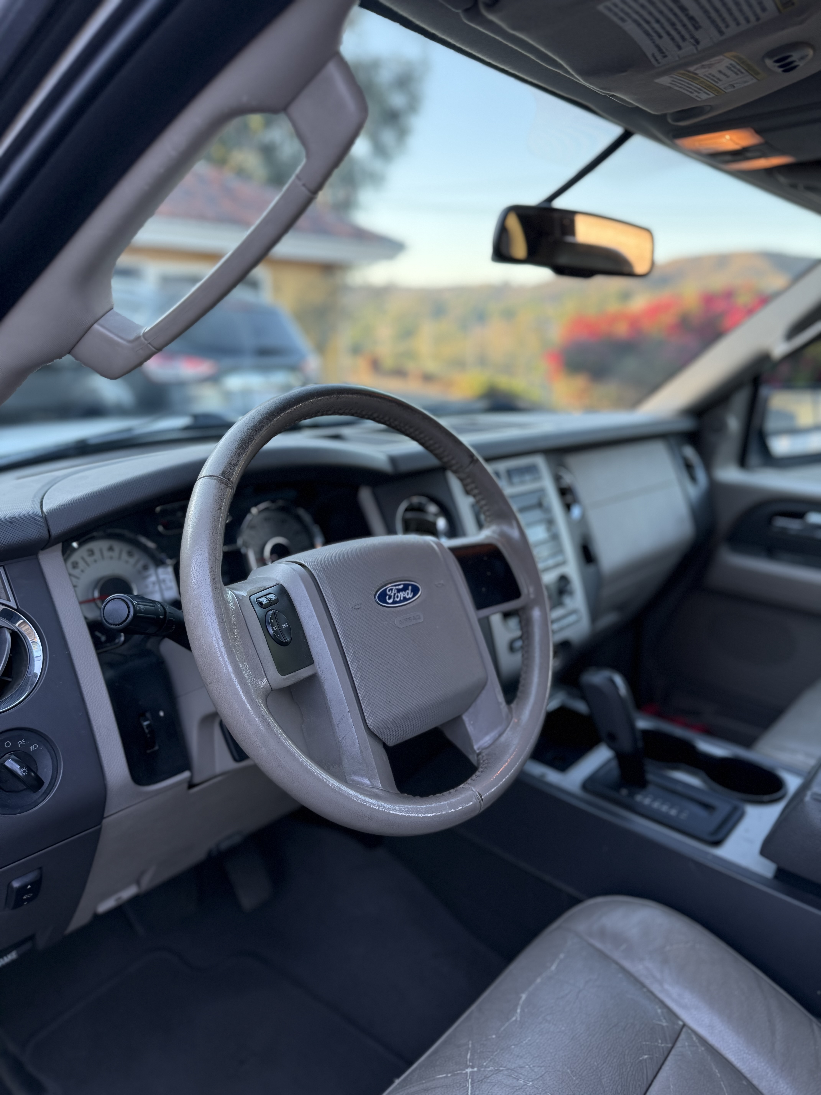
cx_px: 410
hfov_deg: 56.8
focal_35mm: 24
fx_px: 759
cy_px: 548
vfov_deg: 71.6
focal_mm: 6.76
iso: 125
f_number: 1.78
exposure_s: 1/236
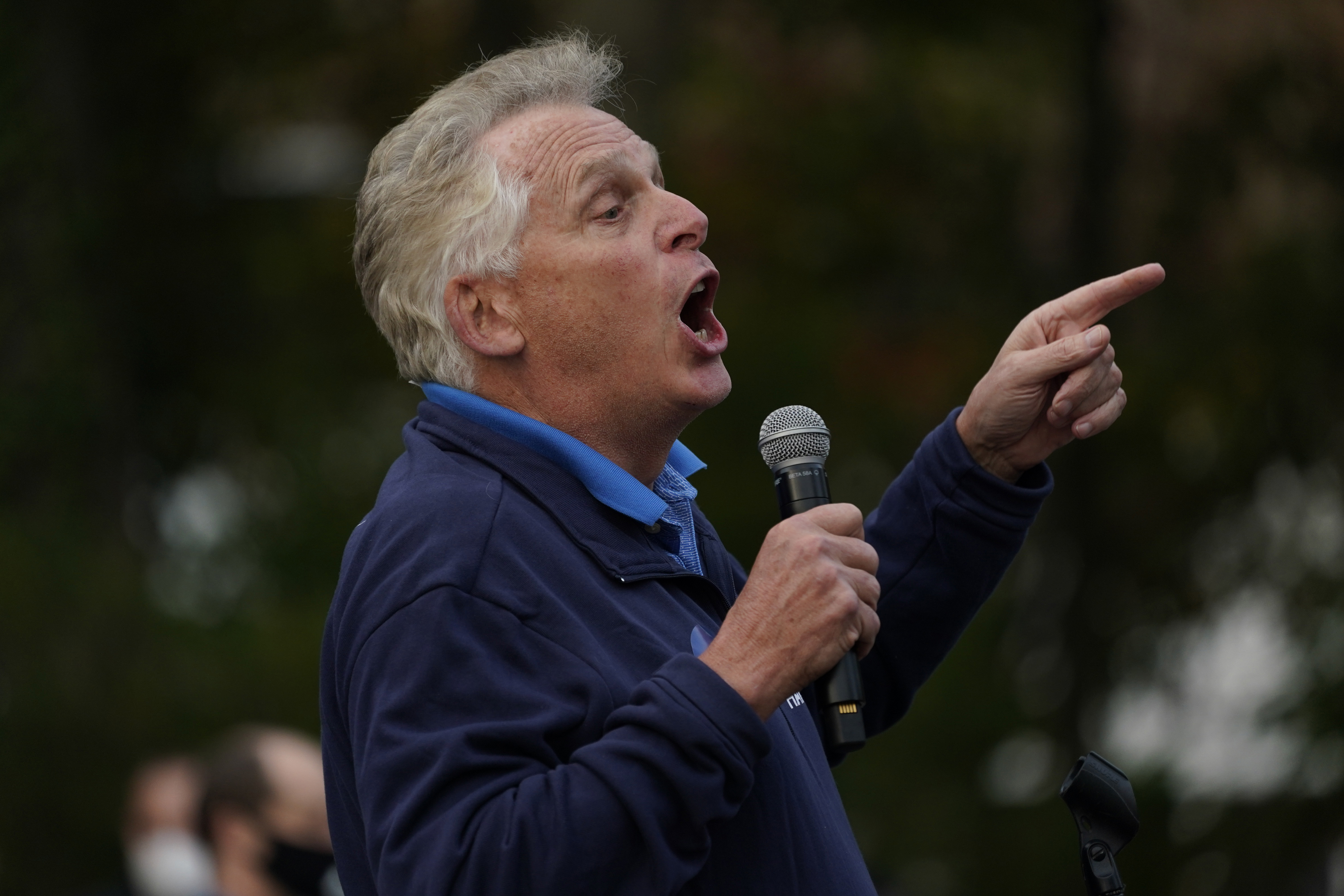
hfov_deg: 5.6
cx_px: 672
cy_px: 448
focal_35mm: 367
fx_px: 13700
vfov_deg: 3.7
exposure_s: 1/320
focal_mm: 367
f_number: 5.6
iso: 800
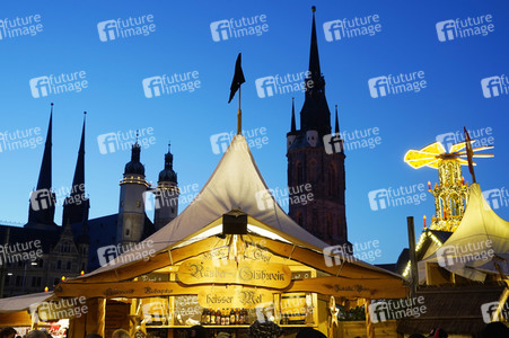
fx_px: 551
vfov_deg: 34.2
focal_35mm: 39
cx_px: 254
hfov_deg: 49.6
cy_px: 169
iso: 640
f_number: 5.6
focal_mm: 39
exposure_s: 1/20
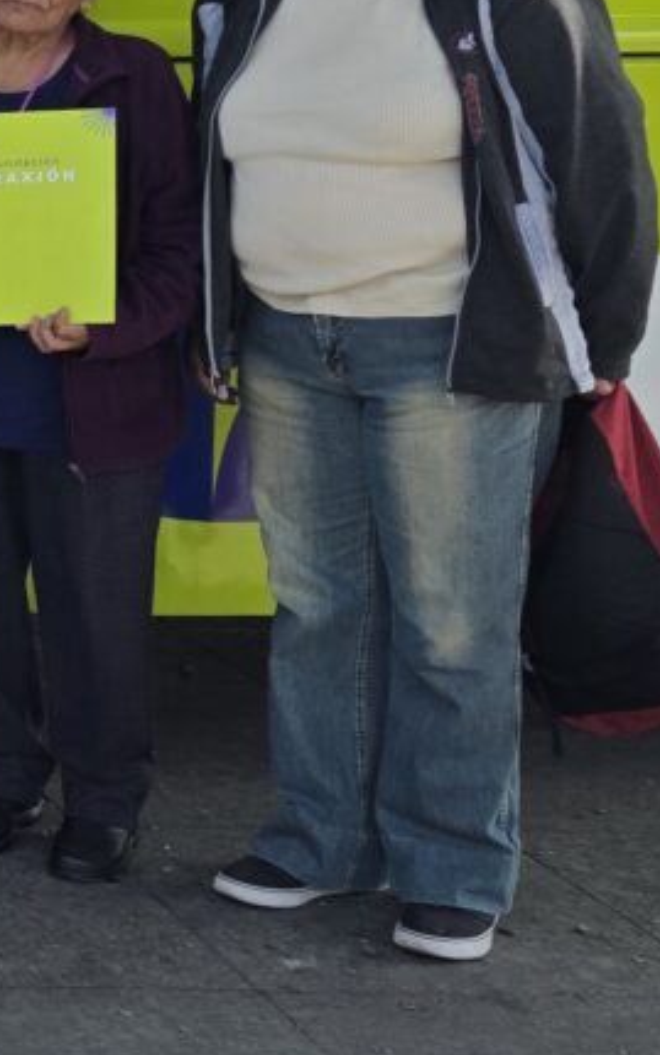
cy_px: 103
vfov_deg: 23.2
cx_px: -979
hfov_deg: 11.9
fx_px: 2502
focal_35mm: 87
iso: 80
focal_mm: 6.3
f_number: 1.7
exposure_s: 1/1525
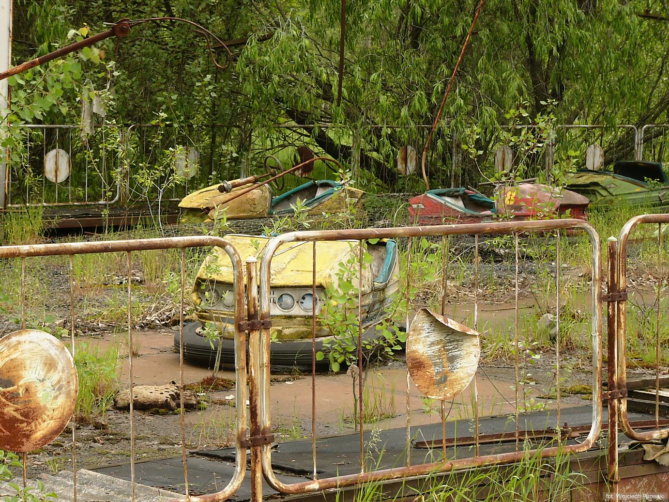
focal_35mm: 109
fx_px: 2106
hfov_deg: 18.0
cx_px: 334
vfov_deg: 13.6
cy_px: 251
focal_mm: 18.1
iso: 50
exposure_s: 1/25
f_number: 5.2
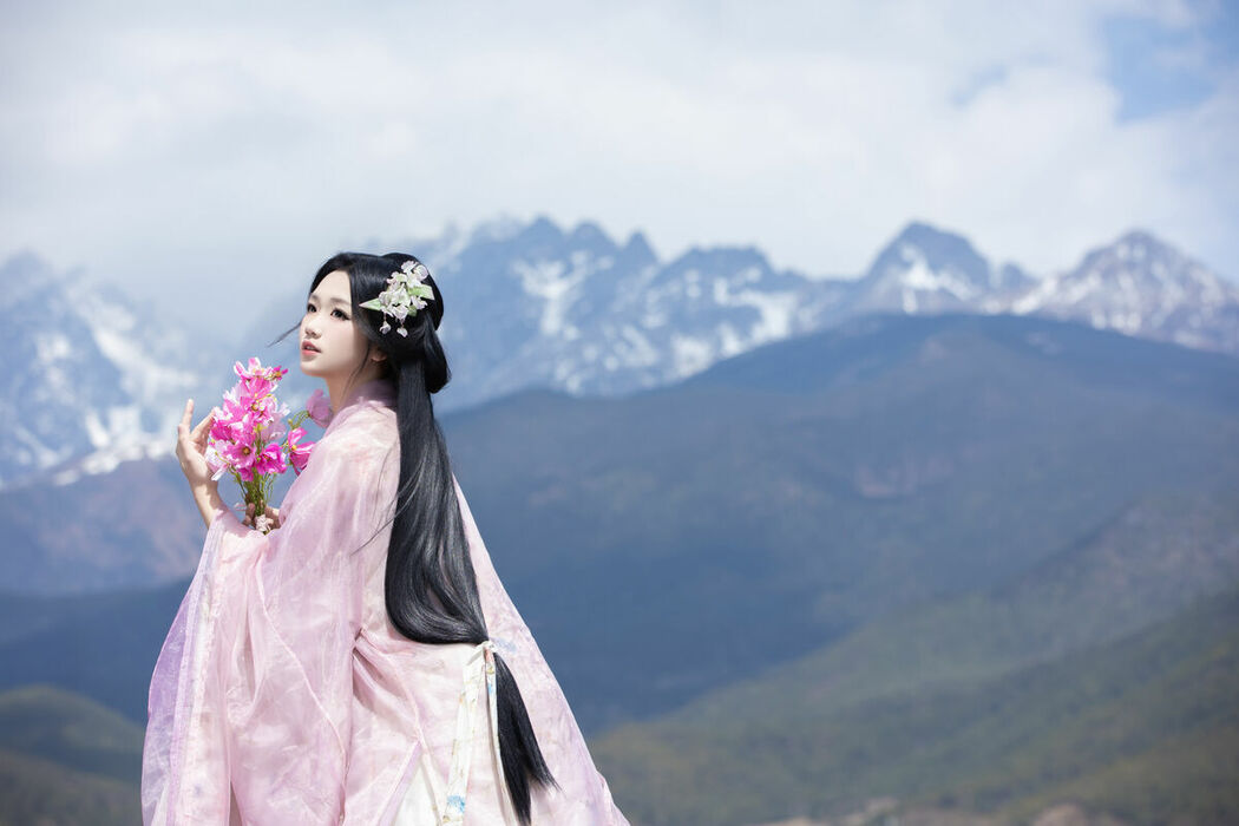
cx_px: 620
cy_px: 413
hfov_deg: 19.5
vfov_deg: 13.0
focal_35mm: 105
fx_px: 3613
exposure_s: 1/640
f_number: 5
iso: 100
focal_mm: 105
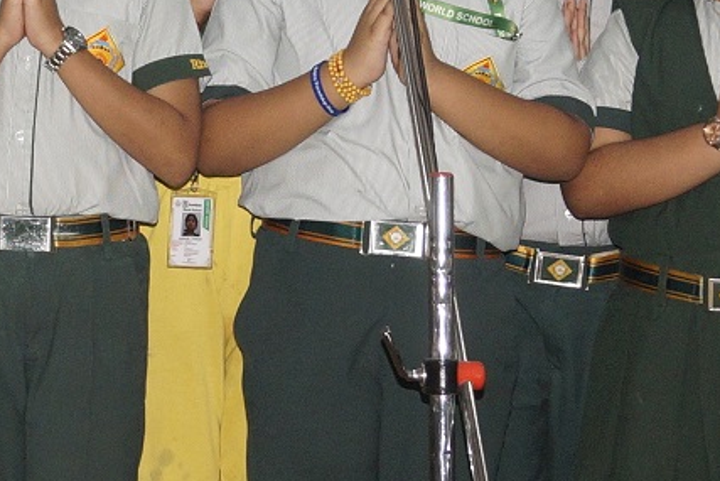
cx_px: 83
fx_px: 3261
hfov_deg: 12.5
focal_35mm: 163
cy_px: -123
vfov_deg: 8.3
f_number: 4
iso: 800
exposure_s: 1/100
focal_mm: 24
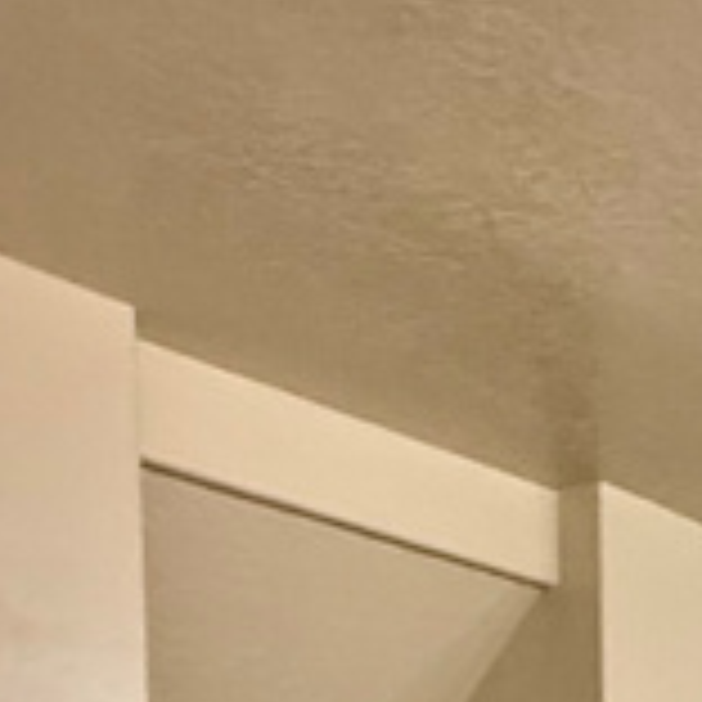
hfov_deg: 18.5
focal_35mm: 81
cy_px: 1202
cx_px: 1107
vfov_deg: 17.8
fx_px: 1858
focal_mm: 2.22
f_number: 2.2
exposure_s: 1/120
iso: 500
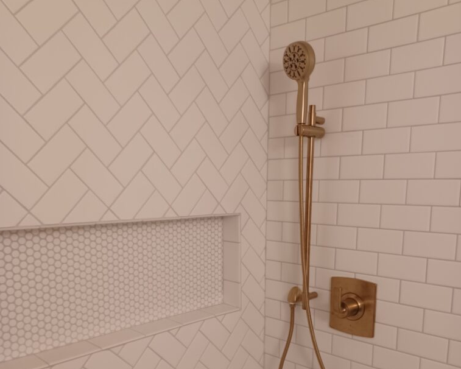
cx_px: 230
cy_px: 261
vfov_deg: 43.6
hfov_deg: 54.2
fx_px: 450
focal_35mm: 33
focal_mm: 4.6
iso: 400
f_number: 1.8
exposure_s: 1/33
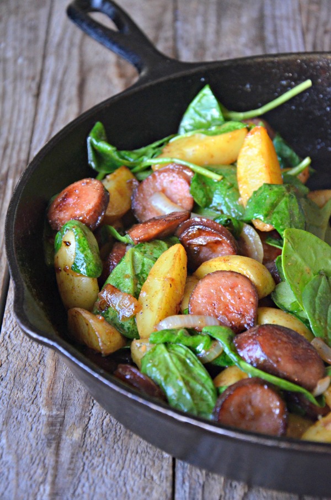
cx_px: 166
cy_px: 250
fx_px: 1288
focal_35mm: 93
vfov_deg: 22.0
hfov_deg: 14.6
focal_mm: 62
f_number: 5.6
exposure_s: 1/50
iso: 2000
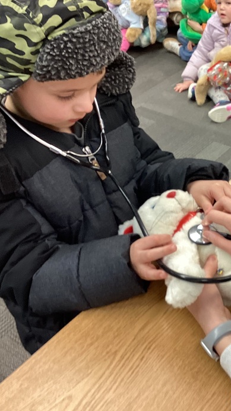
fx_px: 545
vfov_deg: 41.3
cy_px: 201
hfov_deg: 23.1
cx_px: 223
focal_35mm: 50
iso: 100
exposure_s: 1/50
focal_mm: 3.3
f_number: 2.4
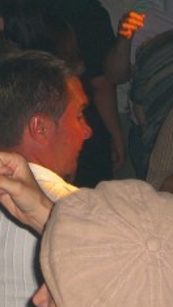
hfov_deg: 6.3
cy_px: 62
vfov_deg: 11.3
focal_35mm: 190
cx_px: -89
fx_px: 1546
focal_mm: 14.2
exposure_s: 1/60
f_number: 4
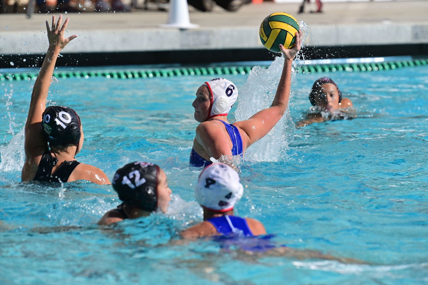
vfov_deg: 4.9
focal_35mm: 280
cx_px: 214
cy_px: 142
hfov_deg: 7.4
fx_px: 3329
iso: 160
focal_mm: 280
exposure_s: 1/1600
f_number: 5.6
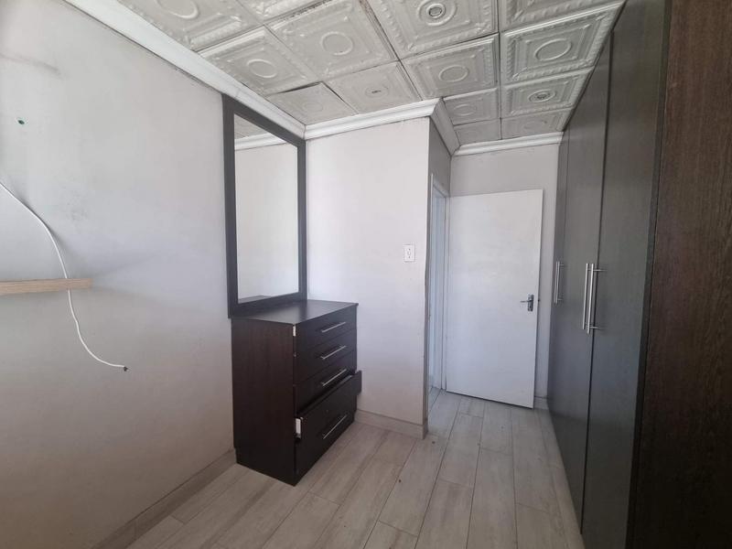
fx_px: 275
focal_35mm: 13
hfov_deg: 106.2
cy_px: 274
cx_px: 366
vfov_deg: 89.9
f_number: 2.2
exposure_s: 1/50
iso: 250
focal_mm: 2.2
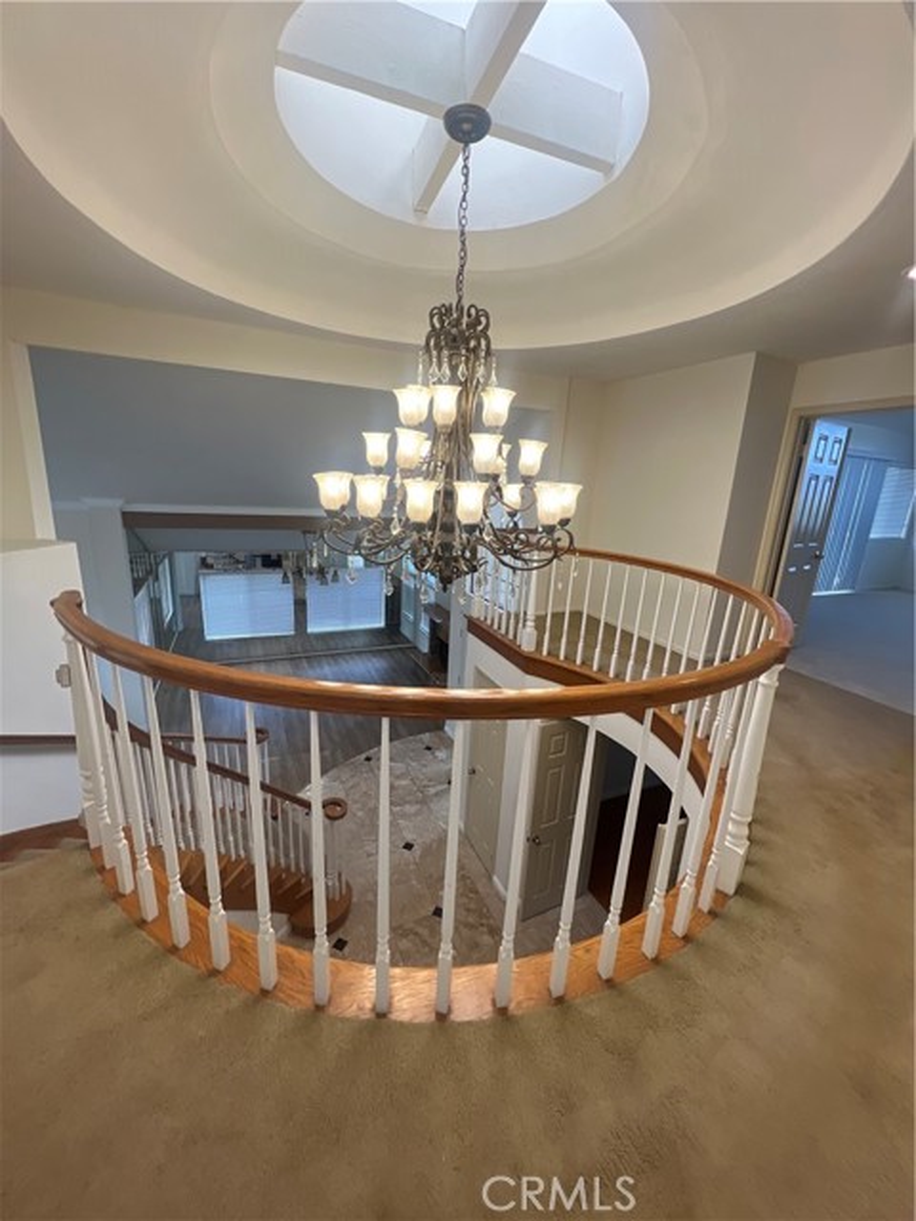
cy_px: 610
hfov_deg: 89.9
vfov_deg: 106.2
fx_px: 459
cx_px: 458
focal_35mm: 13
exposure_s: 1/120
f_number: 1.8
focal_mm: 1.57
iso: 100
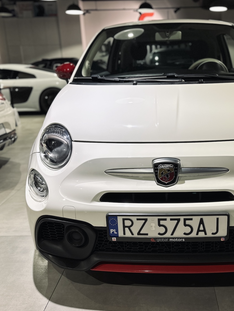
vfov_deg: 55.4
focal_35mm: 33
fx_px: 297
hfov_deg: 42.2
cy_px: 158
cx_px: 161
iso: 125
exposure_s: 1/50
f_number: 1.78
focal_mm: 6.86
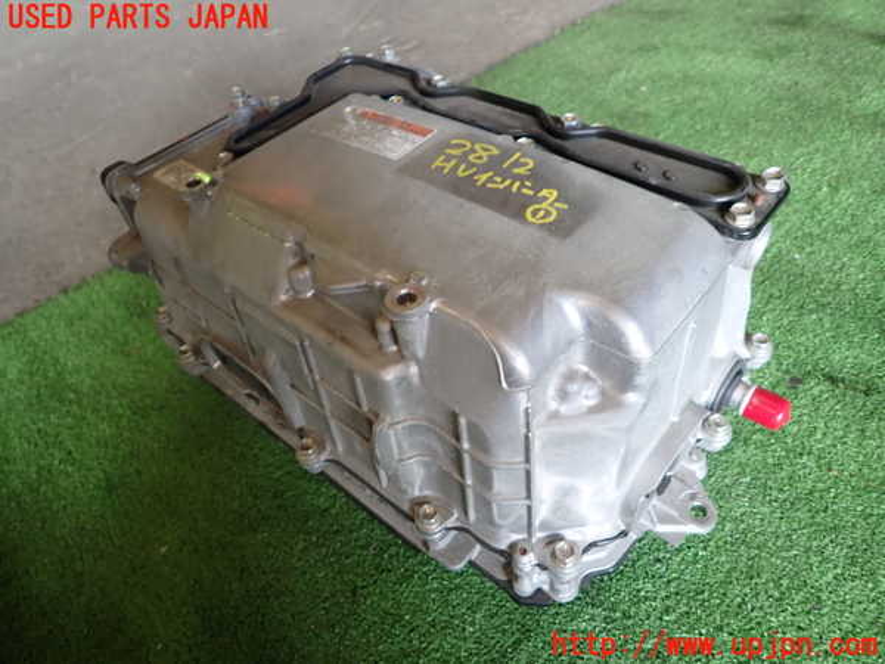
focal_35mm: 25
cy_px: 332
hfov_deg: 69.4
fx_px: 639
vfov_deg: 54.9
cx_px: 442
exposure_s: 1/60
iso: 125
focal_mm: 4.5
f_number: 2
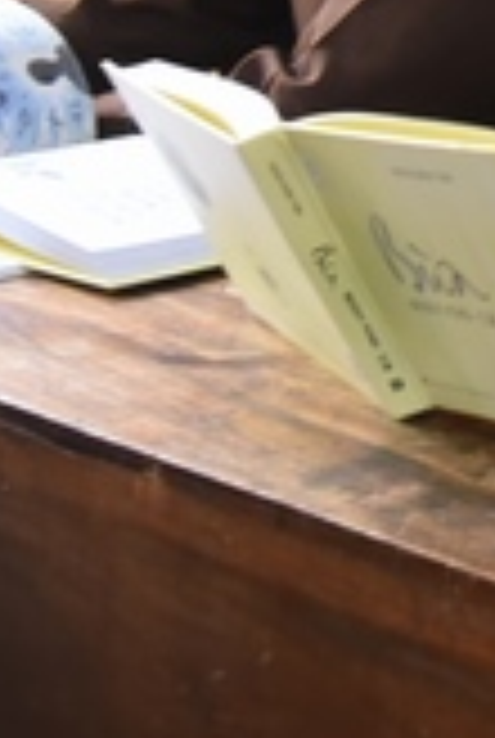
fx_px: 3573
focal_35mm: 174
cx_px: 1062
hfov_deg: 7.5
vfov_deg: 11.5
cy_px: -153
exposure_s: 1/60
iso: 2500
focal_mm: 44
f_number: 5
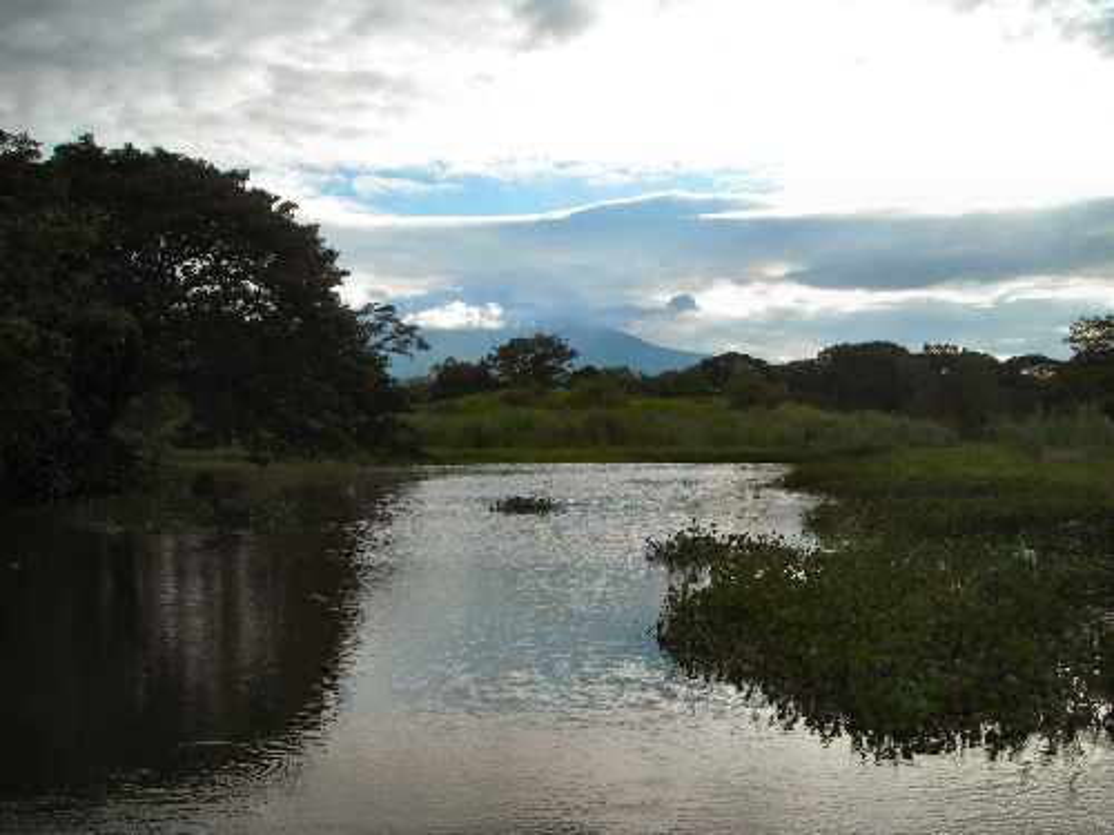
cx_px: 557
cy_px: 418
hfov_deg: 52.6
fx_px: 1126
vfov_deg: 40.7
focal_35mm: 35
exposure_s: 1/309
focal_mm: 5.7
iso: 64
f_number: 5.6
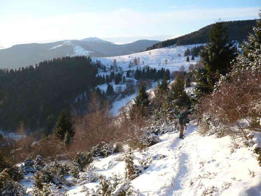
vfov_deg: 40.7
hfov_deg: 52.6
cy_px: 98
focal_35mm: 35
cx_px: 130
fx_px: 264
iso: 100
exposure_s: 1/500
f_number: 2.8
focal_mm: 5.8
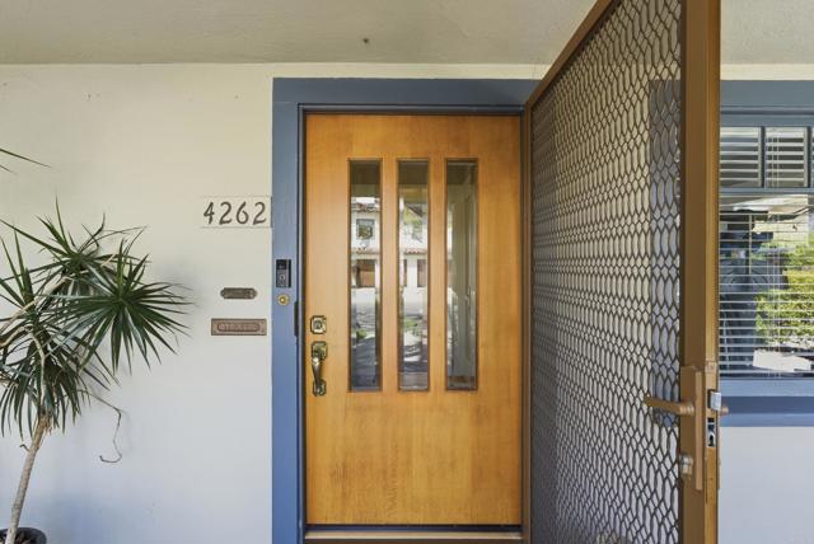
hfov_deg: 96.7
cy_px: 272
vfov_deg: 73.9
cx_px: 407
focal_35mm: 16
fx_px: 362
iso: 500
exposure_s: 1/640
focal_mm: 16
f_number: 8
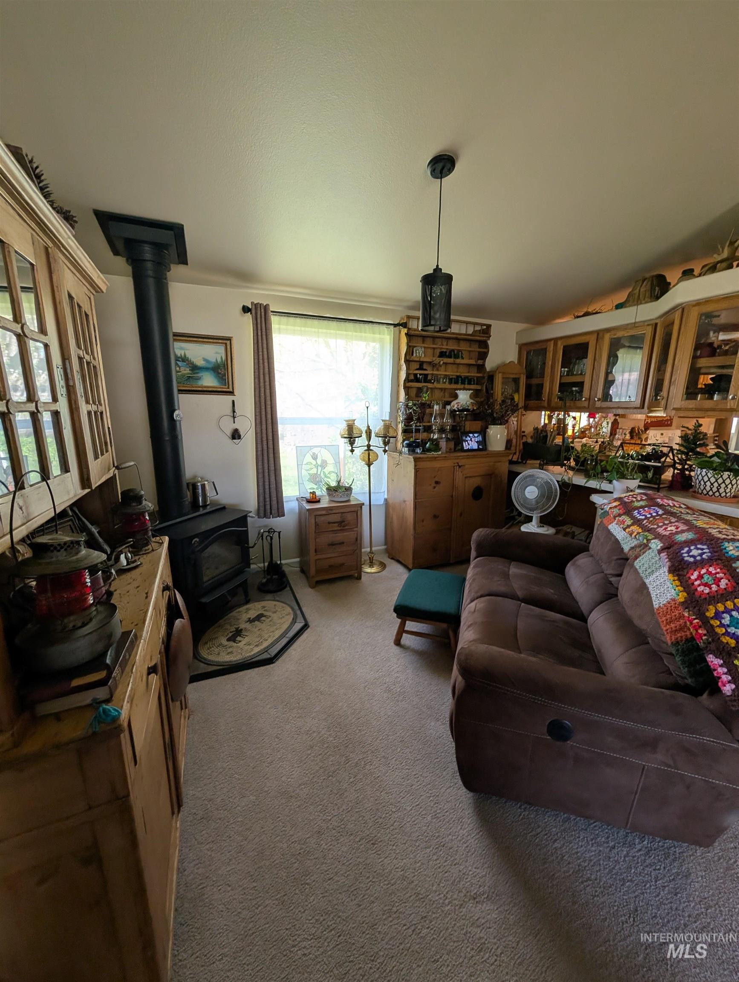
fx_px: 341
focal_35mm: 12
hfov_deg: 94.6
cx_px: 370
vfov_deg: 110.5
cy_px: 491
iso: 68
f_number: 1.7
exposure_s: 1/60
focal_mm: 2.02
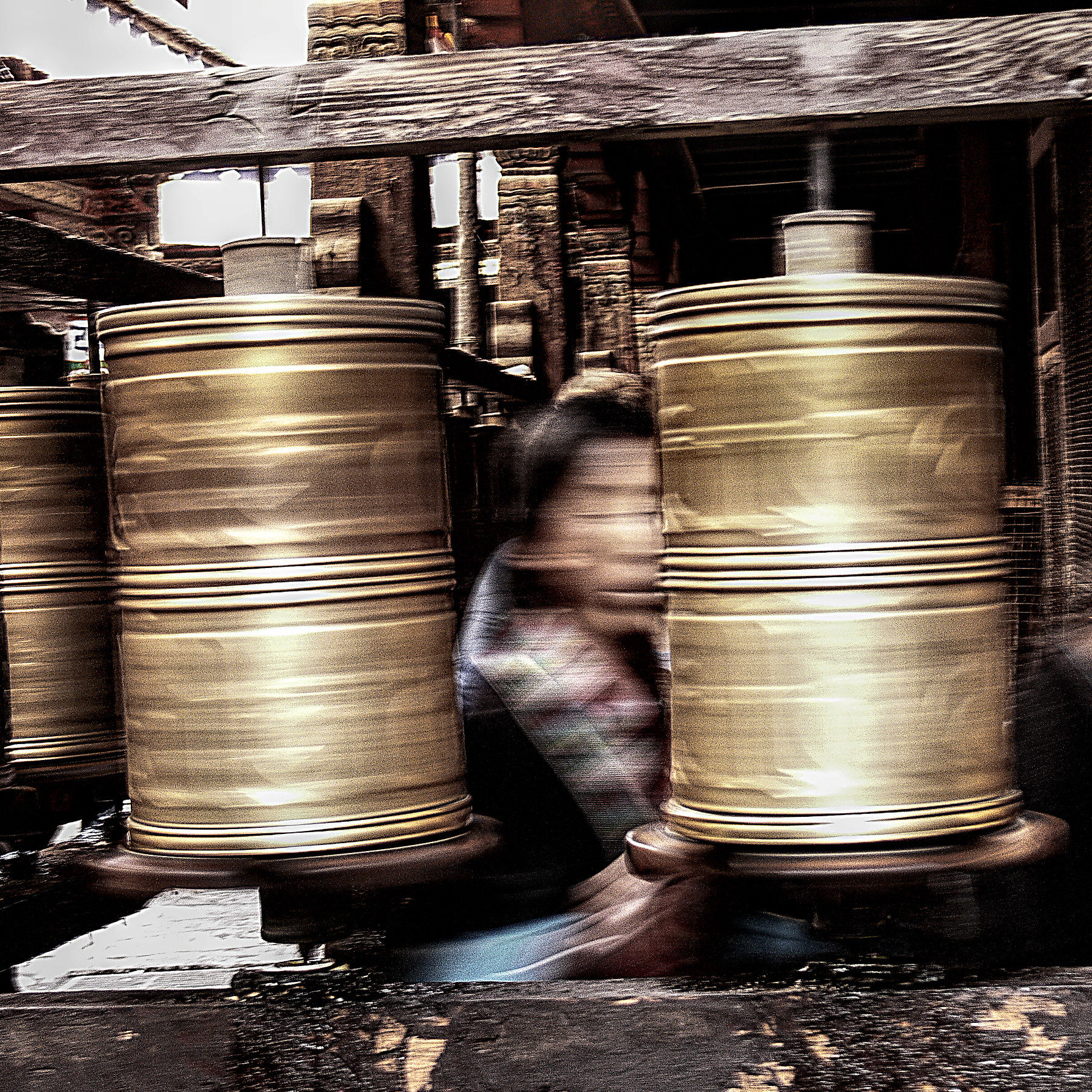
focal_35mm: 76
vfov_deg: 22.8
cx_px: 581
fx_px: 2712
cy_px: 549
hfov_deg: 22.8
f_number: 3.2
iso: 100
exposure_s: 1/5
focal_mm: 13.5
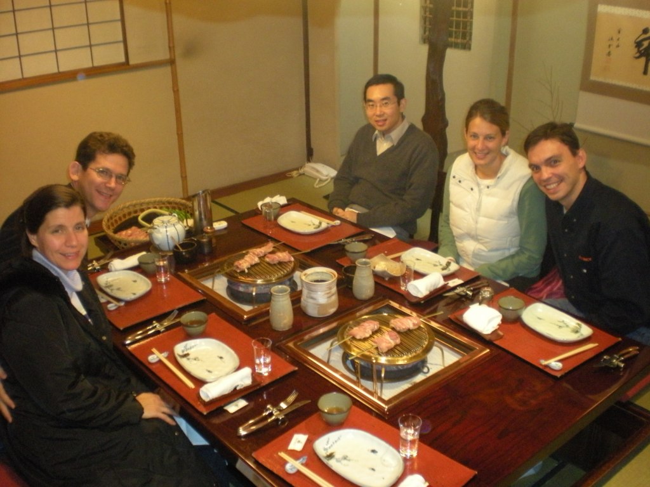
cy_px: 244
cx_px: 325
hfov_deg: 49.0
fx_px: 714
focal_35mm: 38
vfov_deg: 37.7
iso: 400
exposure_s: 1/19
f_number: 3.1
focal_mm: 6.3
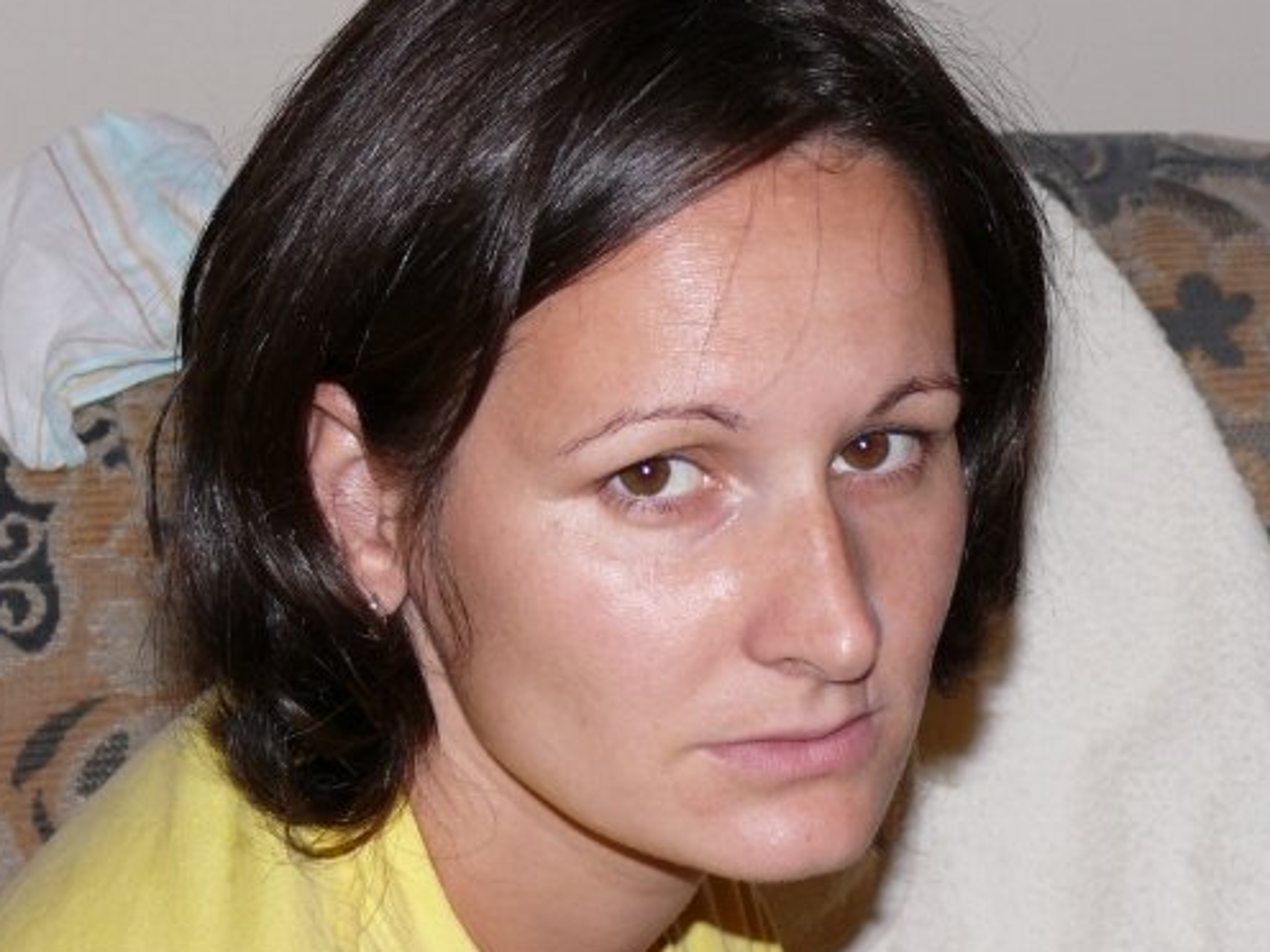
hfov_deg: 15.5
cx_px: 650
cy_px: 435
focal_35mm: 127
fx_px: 4659
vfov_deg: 11.7
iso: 100
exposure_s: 1/30
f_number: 3.2
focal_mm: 15.7
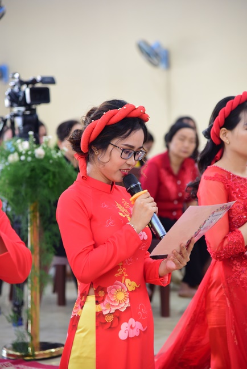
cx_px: 124
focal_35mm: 120
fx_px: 1234
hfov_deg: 11.4
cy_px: 184
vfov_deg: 17.1
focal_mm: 120
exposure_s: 1/30
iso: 1250
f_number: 4
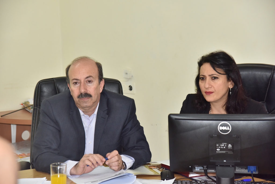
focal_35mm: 98
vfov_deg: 14.0
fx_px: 749
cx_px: 138
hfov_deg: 20.8
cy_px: 92
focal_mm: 98
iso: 2000
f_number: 6.3
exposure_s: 1/200
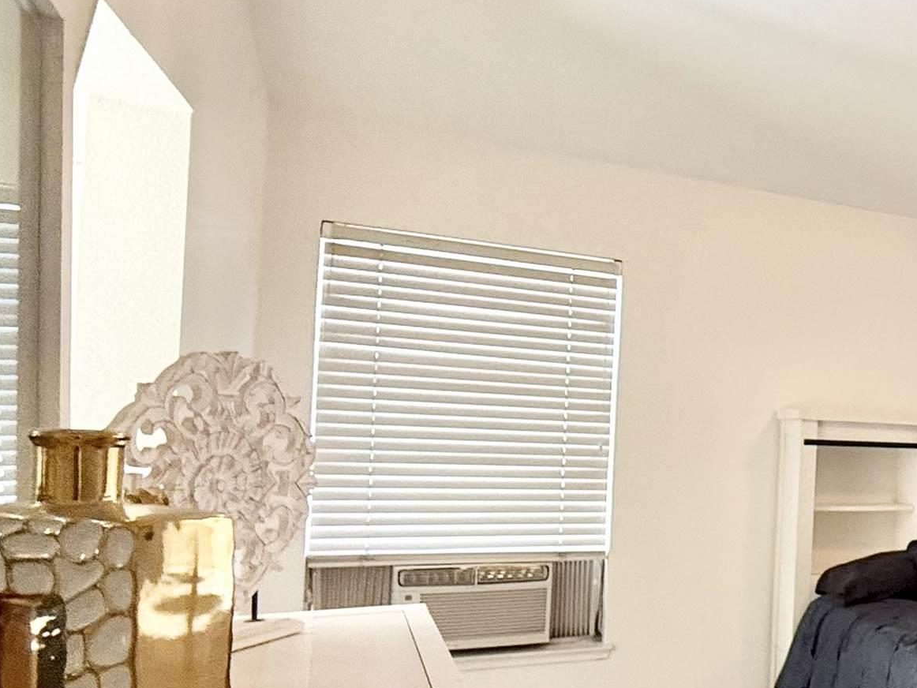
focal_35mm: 37
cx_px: 1146
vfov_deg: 38.4
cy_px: 433
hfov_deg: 36.3
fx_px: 980
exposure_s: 1/120
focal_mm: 2.22
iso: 250
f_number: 2.2
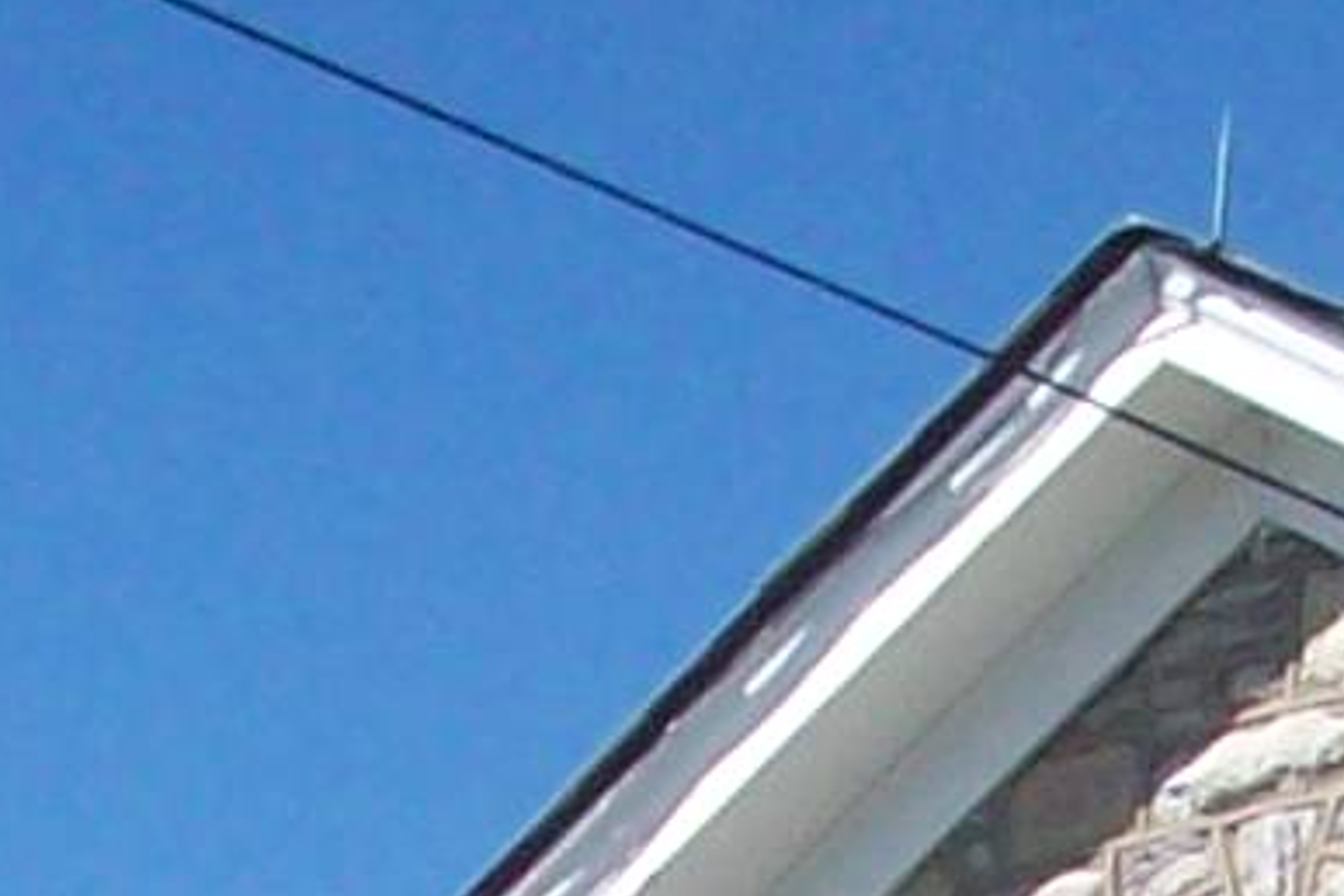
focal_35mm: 304
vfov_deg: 4.3
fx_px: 11348
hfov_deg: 6.7
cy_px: 3188
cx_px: 1733
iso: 80
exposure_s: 1/358
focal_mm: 6.2
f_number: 5.6
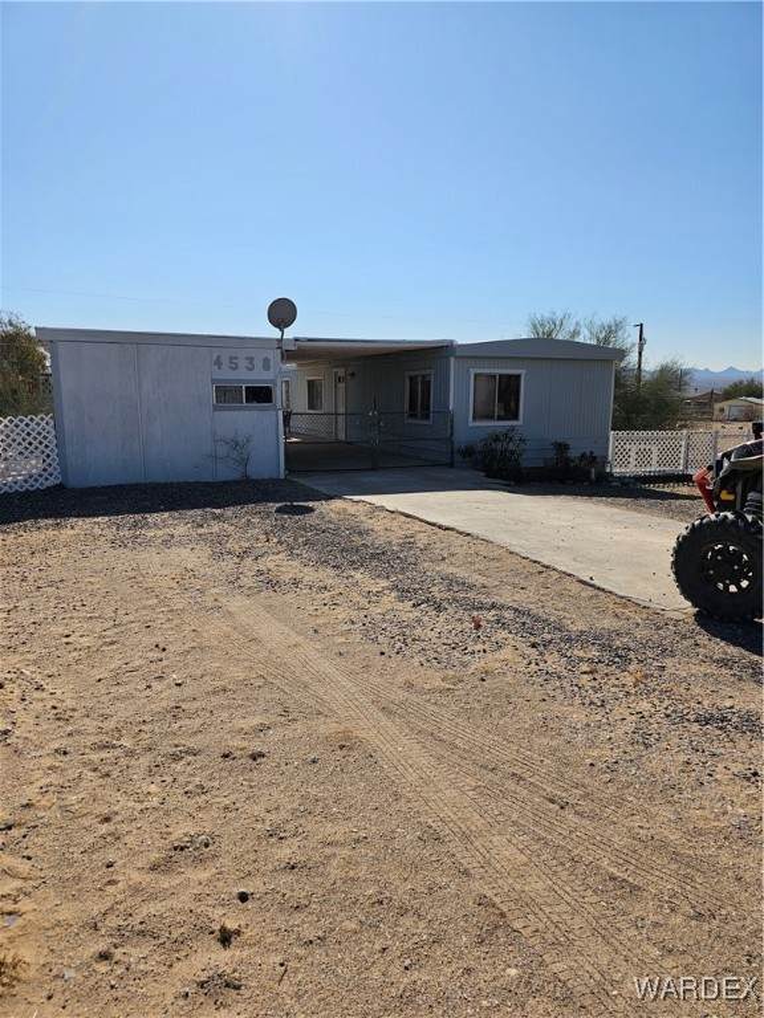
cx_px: 382
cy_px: 509
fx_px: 677
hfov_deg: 58.9
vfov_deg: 73.9
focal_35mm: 23
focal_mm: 6.3
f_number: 1.7
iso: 12
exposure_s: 1/2000
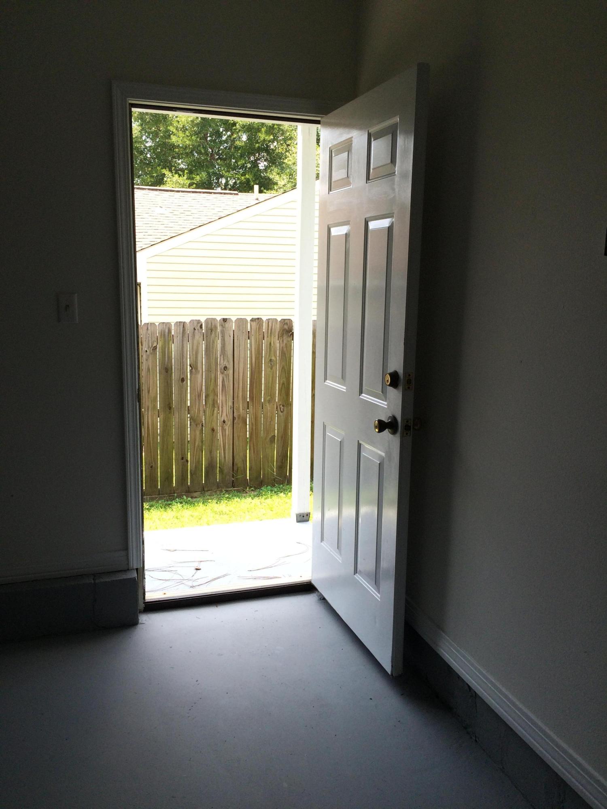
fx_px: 678
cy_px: 404
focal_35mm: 29
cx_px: 304
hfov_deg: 48.2
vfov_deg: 61.7
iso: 32
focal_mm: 4.15
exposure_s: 1/406
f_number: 2.2
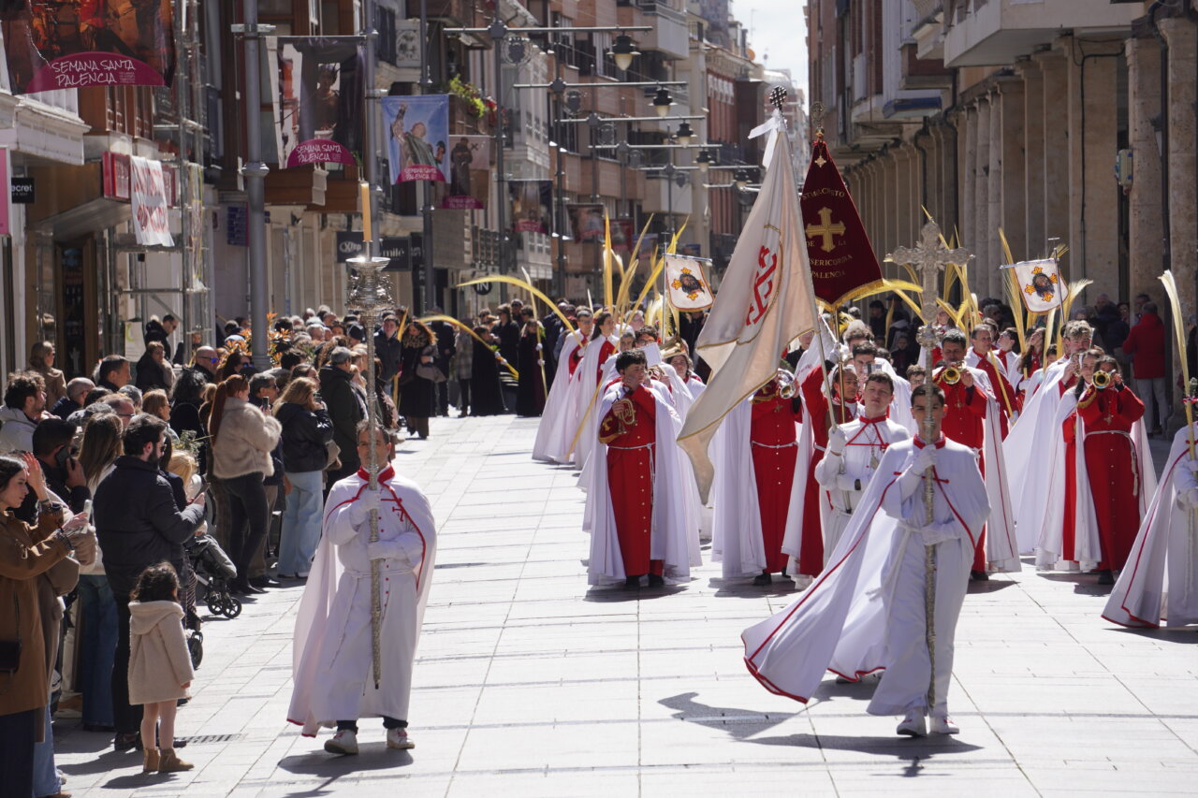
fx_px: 6588
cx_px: 599
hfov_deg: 10.4
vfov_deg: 6.9
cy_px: 399
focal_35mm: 198
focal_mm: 132
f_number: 6.3
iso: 100
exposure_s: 1/320
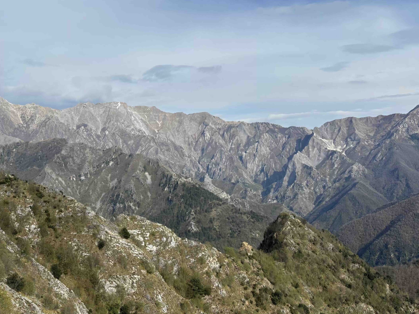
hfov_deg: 52.1
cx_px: 160
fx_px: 424
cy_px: 162
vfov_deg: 40.7
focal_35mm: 35
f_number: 1.6
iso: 50
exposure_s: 1/3788
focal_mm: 5.96
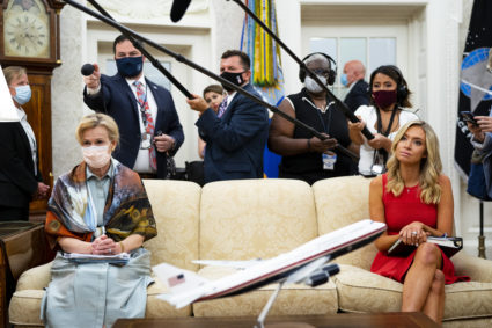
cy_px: 164
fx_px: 683
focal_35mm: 50
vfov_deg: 27.0
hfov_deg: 39.6
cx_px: 246
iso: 1600
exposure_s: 1/200
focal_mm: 50
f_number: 2
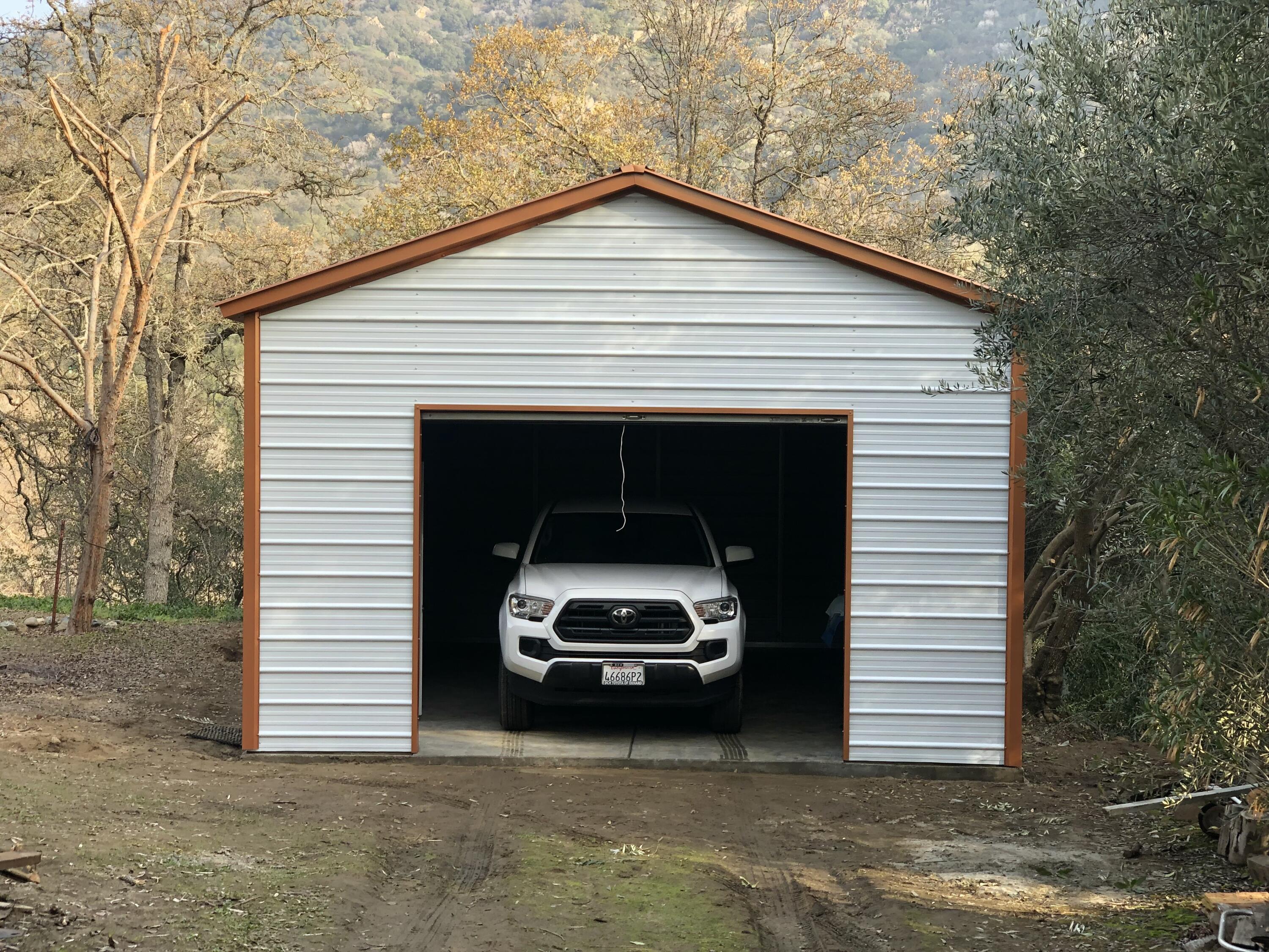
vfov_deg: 28.0
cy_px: 476
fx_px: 1906
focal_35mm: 52
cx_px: 634
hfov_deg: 36.8
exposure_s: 1/120
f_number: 2.4
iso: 20
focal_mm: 6
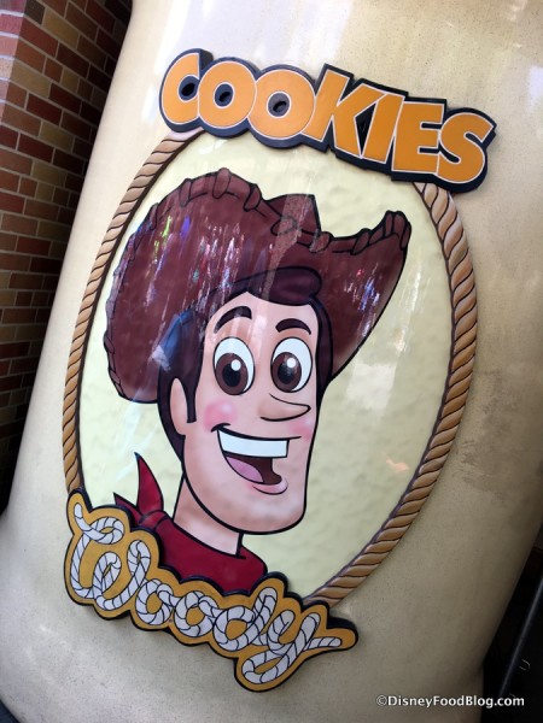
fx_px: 607
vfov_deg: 61.7
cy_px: 362
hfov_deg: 48.2
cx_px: 272
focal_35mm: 29
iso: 25
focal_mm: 4.15
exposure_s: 1/120
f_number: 2.2
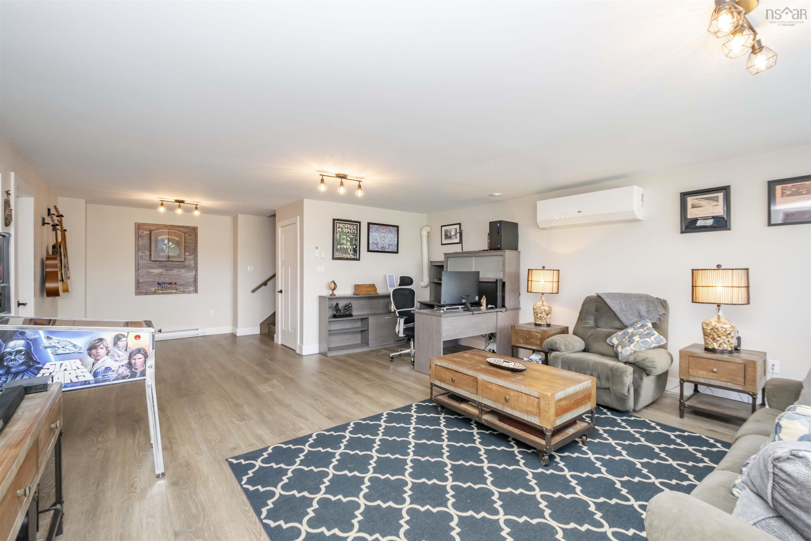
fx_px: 338
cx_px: 406
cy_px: 270
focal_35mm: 15
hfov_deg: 100.4
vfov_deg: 77.3
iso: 800
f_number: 6.3
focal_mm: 10
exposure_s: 1/60
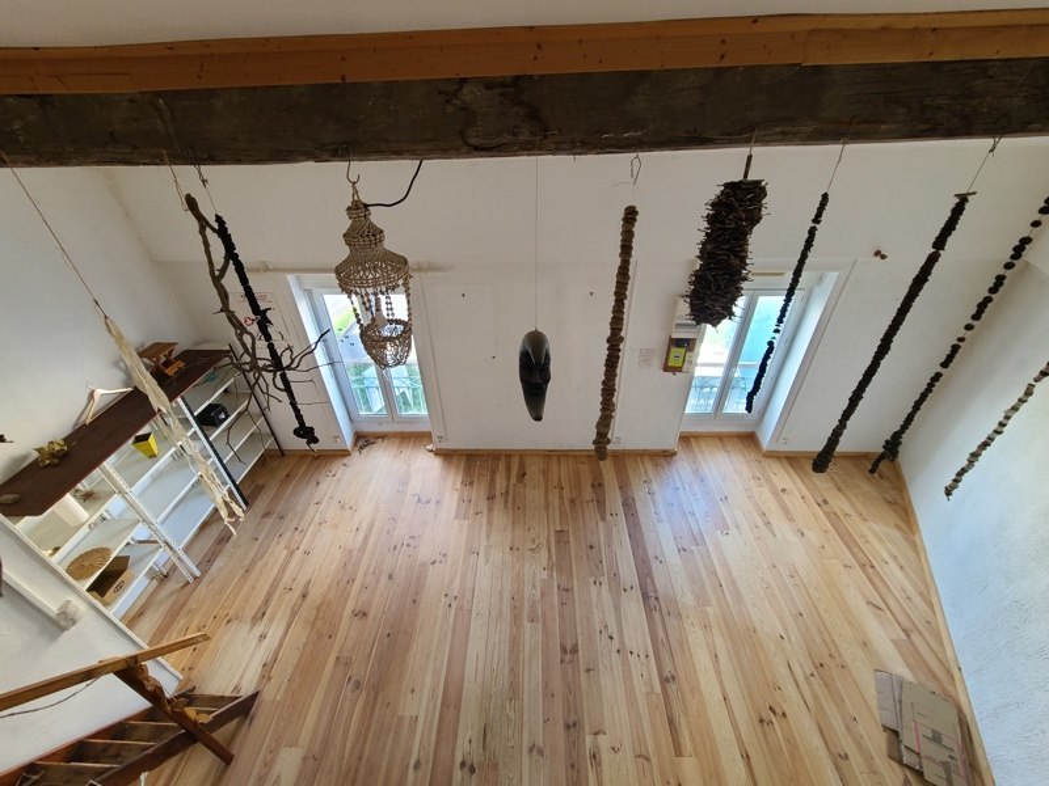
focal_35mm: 13
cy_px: 393
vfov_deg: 89.9
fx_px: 394
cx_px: 524
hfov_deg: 106.2
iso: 160
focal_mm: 2.2
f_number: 2.2
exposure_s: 1/50
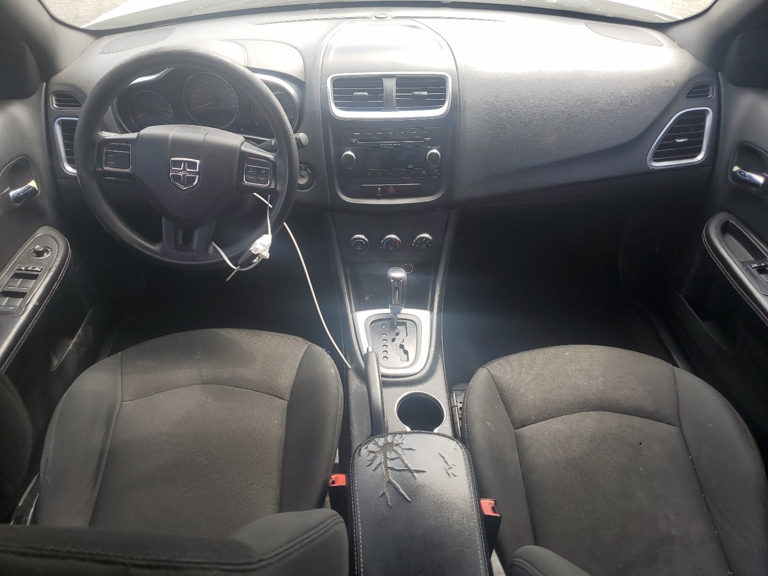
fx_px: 577
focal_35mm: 26
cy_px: 288
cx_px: 384
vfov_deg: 53.1
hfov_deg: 67.3
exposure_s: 1/312
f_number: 1.5
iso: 50
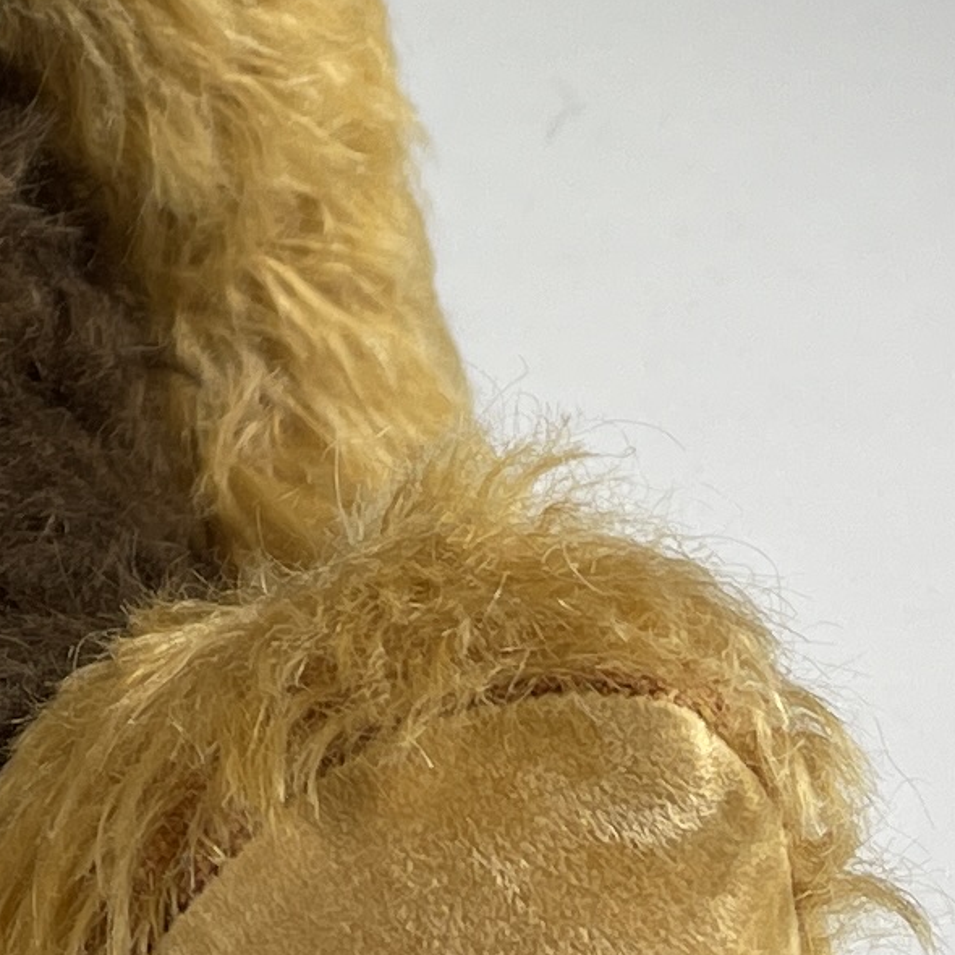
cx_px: -607
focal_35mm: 151
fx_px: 4713
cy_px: -435
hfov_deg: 11.0
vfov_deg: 11.2
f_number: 1.6
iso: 32
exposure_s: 1/100
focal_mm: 5.1
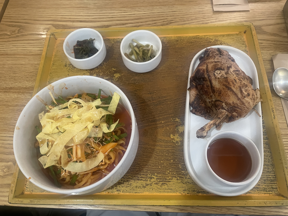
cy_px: 108
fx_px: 216
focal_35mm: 26
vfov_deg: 53.1
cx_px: 144
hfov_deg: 67.3
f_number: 1.6
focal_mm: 4.2
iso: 320
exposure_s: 1/60
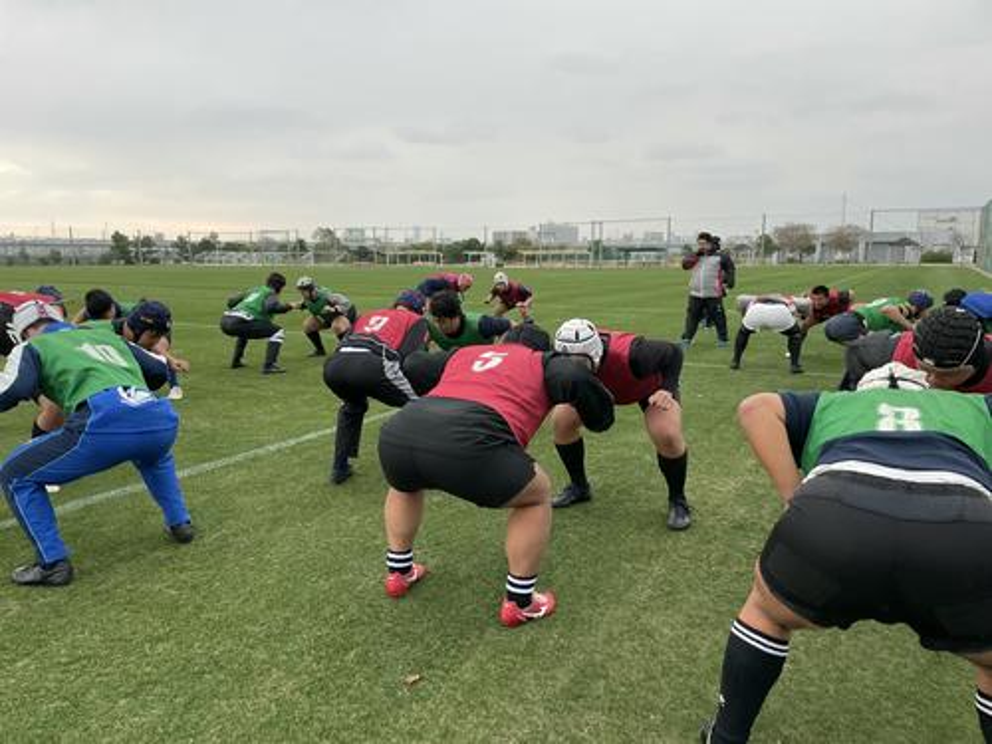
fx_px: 745
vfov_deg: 53.1
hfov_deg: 67.3
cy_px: 372
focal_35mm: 26
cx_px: 496
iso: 40
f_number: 1.6
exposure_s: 1/121
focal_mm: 4.2
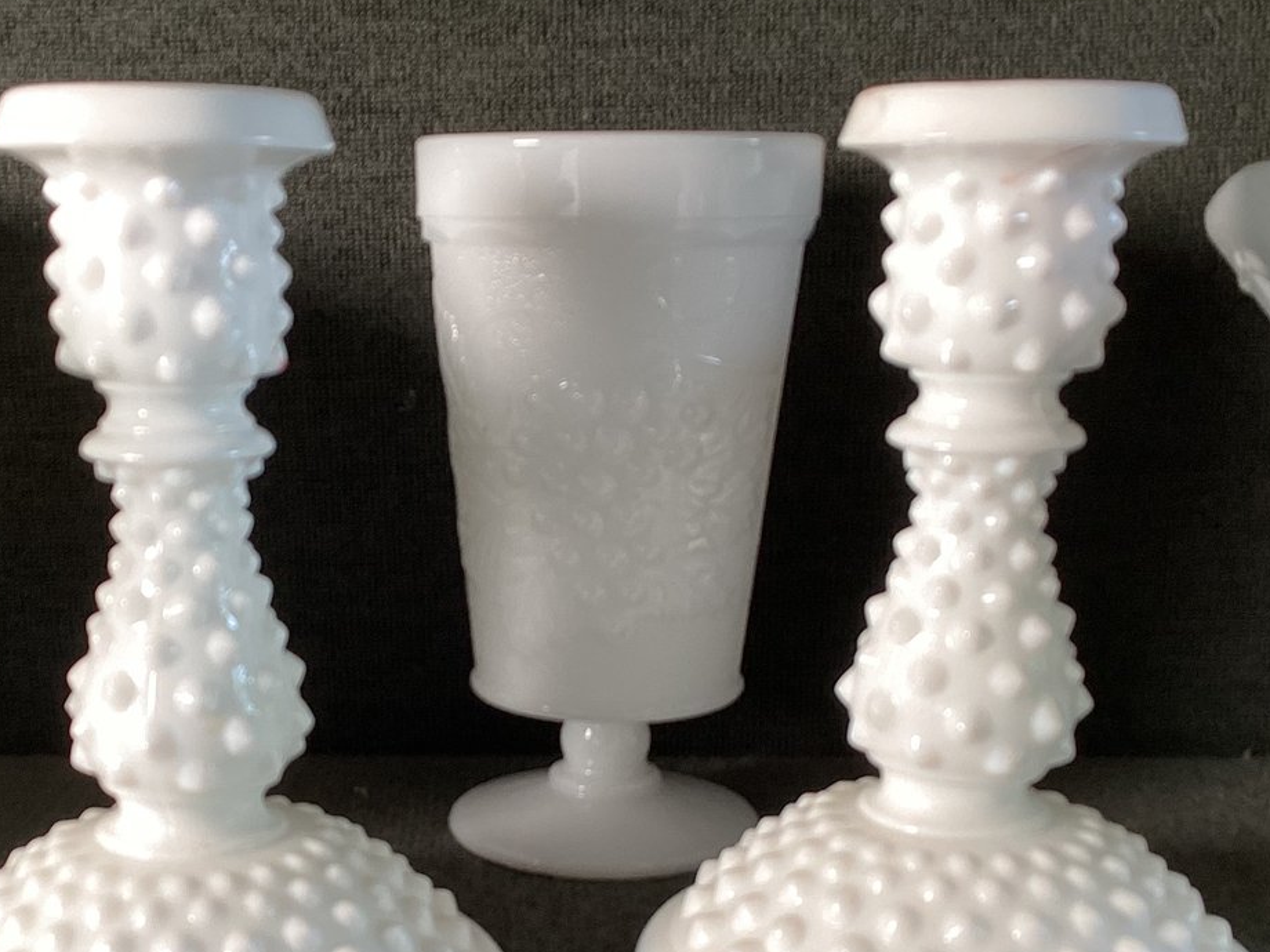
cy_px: 685
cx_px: 476
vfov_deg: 28.2
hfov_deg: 37.3
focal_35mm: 51
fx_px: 1871
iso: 64
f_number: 2.4
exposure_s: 1/100
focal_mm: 3.3
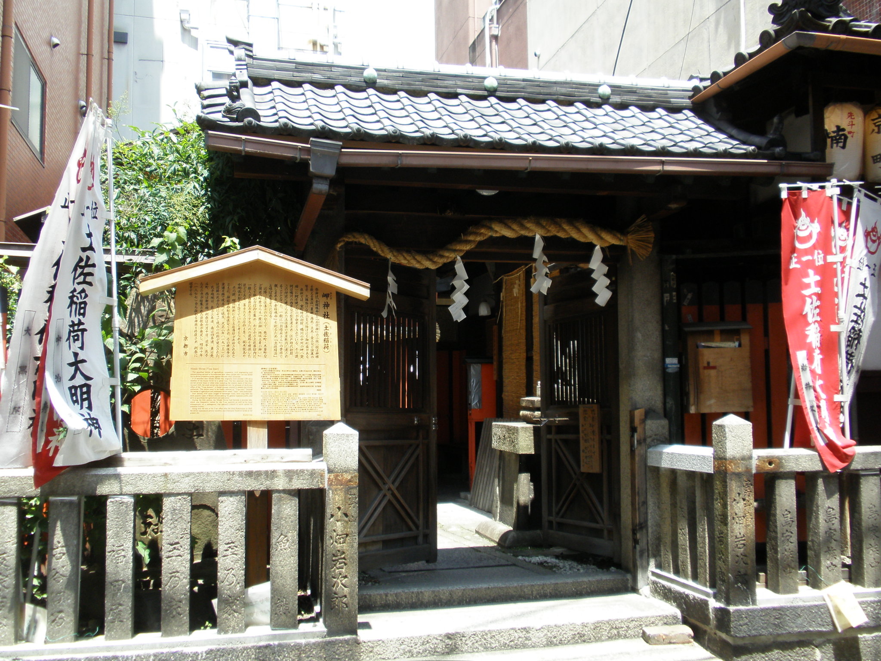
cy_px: 330
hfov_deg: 50.1
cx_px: 440
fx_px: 942
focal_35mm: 37
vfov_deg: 38.7
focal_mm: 6.6
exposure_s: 1/160
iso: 64
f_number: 3.5
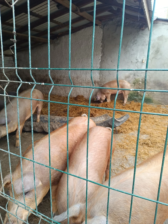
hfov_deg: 56.8
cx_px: 84
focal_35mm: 24
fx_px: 155
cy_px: 112
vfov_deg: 71.6
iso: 91
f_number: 1.88
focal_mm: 5.59
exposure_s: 1/101
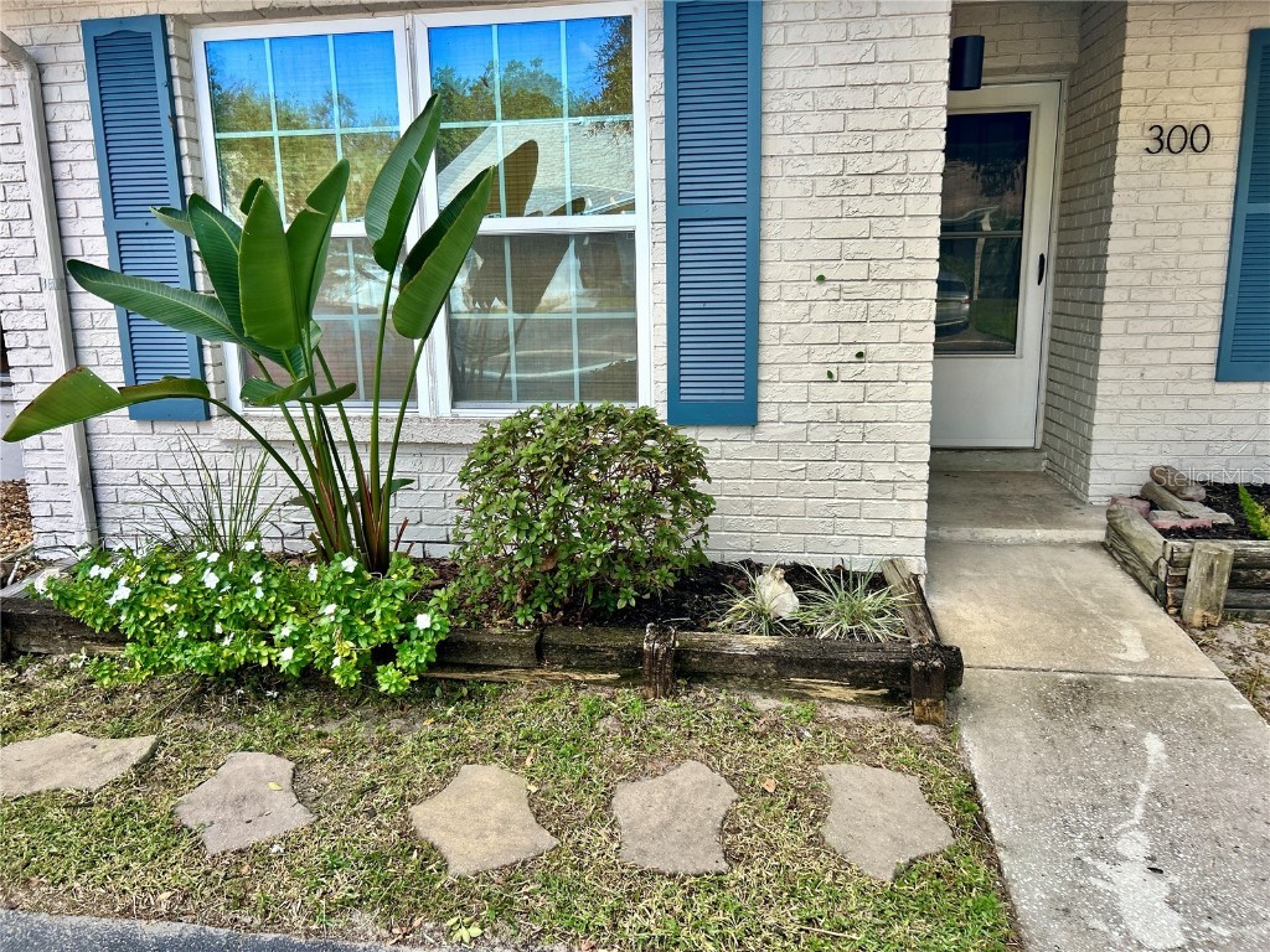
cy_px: 476
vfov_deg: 53.1
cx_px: 635
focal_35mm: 26
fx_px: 954
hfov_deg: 67.3
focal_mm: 5.7
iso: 50
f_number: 1.5
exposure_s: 1/584
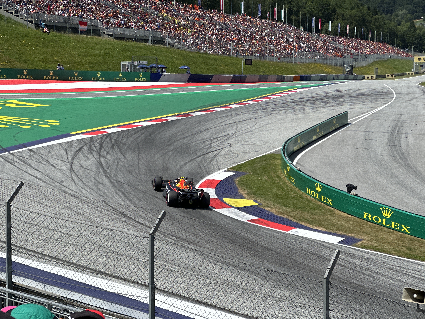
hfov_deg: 25.3
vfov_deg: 19.1
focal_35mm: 77
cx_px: 212
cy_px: 160
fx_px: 945
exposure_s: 1/1193
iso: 32
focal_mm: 9
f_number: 2.8
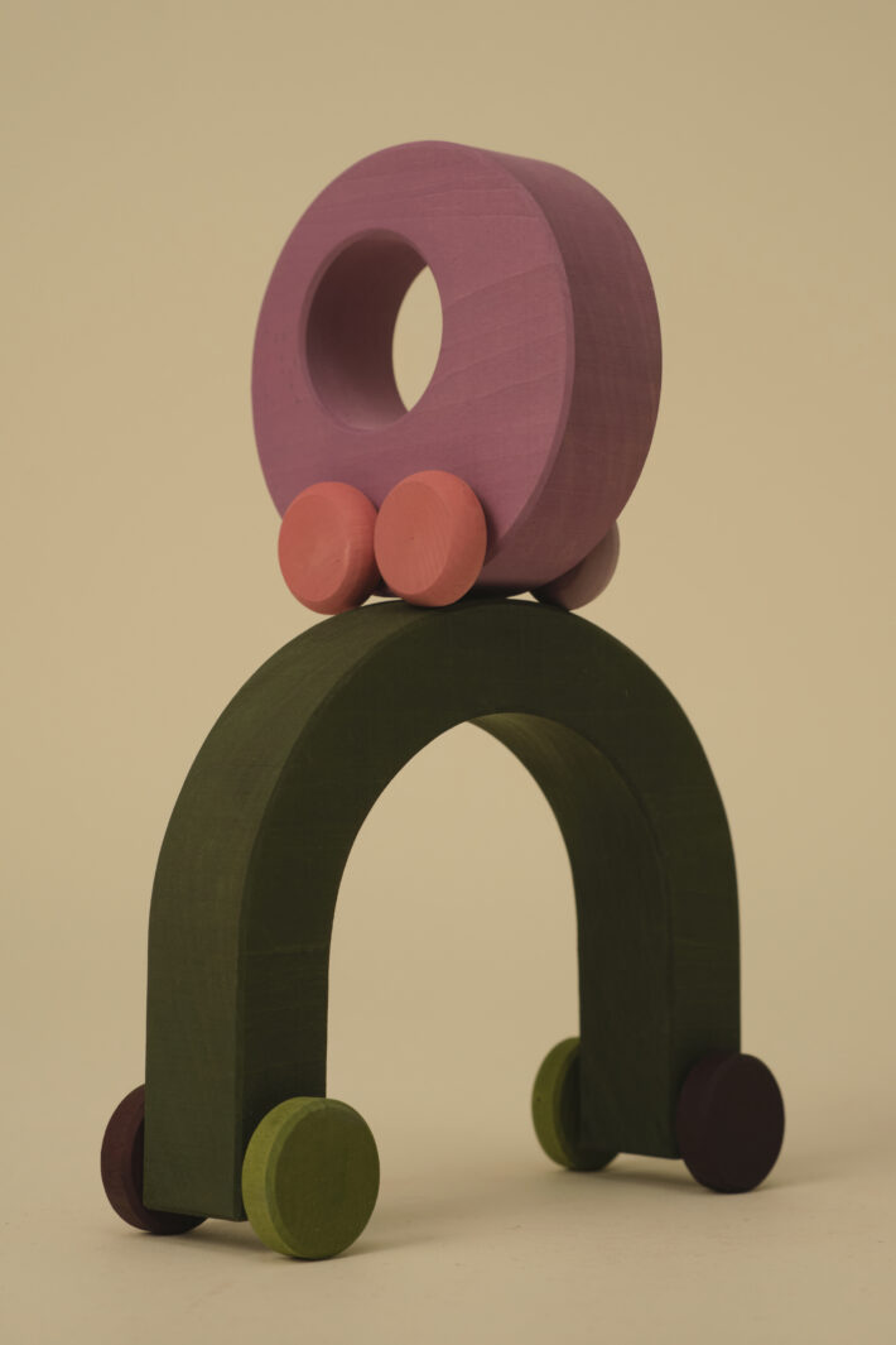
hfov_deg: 16.3
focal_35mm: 84
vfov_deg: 24.2
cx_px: 448
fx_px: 3136
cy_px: 672
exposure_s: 1/250
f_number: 5.6
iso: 800
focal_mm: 56
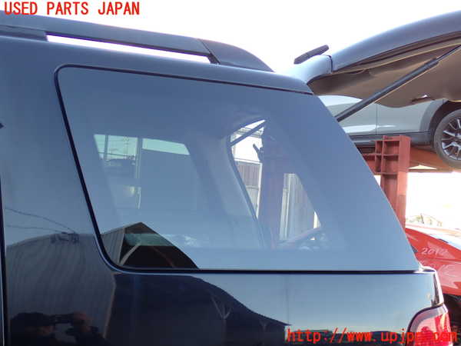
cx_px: 230
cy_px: 173
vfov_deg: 35.1
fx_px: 546
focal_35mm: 41
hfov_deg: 45.8
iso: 160
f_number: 2.8
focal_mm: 7.31
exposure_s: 1/80
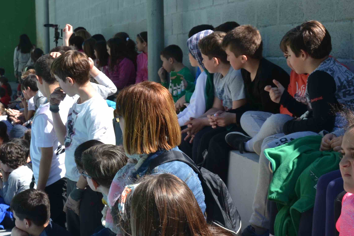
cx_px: 102
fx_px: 767
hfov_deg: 25.8
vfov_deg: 17.5
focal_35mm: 78
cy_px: 137
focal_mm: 26
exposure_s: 1/160
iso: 100
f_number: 6.3
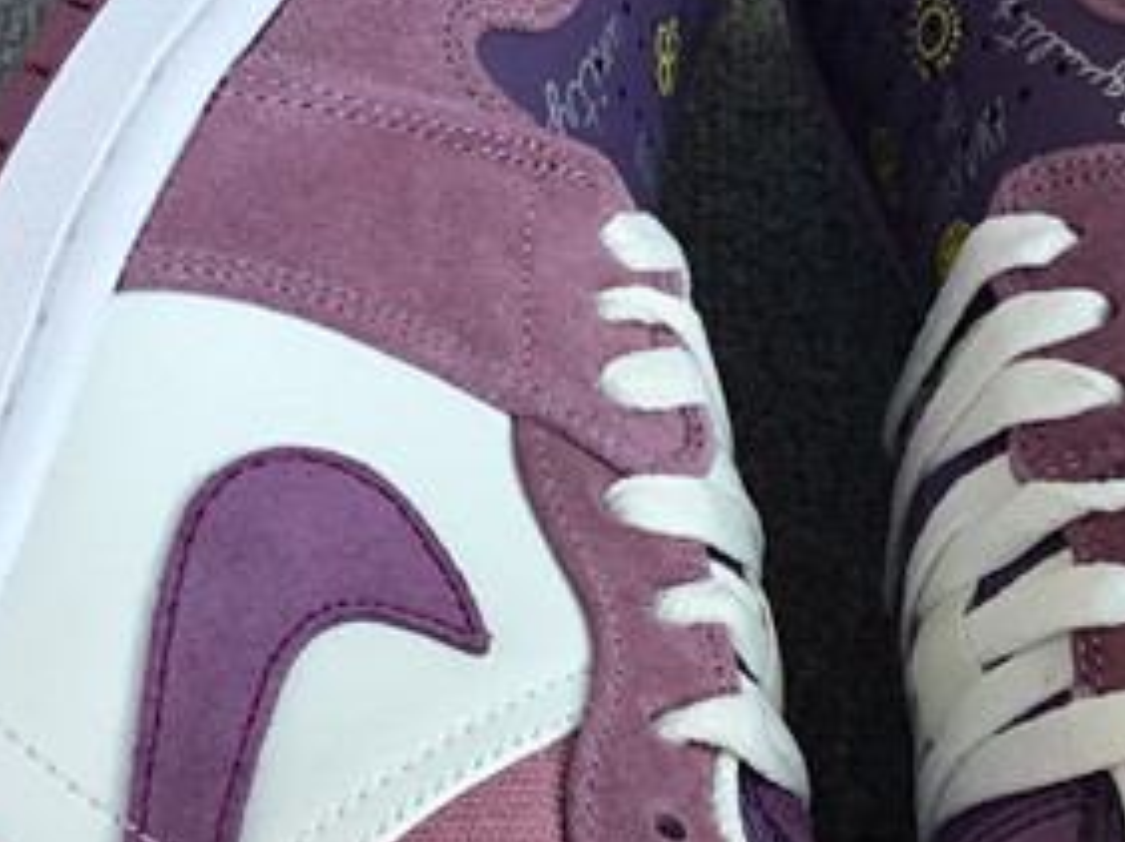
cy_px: 676
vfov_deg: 14.8
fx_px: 3215
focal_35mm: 99
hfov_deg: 19.8
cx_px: 734
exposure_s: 1/266
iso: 25
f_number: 2.4
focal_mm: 3.3
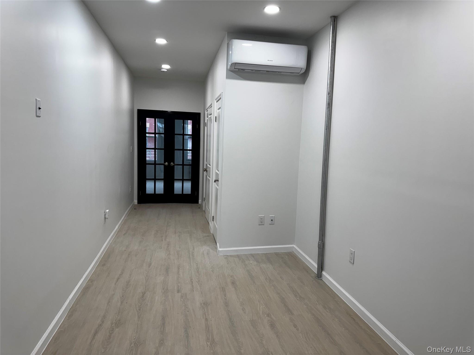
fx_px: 329
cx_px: 237
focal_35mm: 24
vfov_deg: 56.8
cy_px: 178
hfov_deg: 71.6
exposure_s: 1/120
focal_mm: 6.76
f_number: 1.78
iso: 80
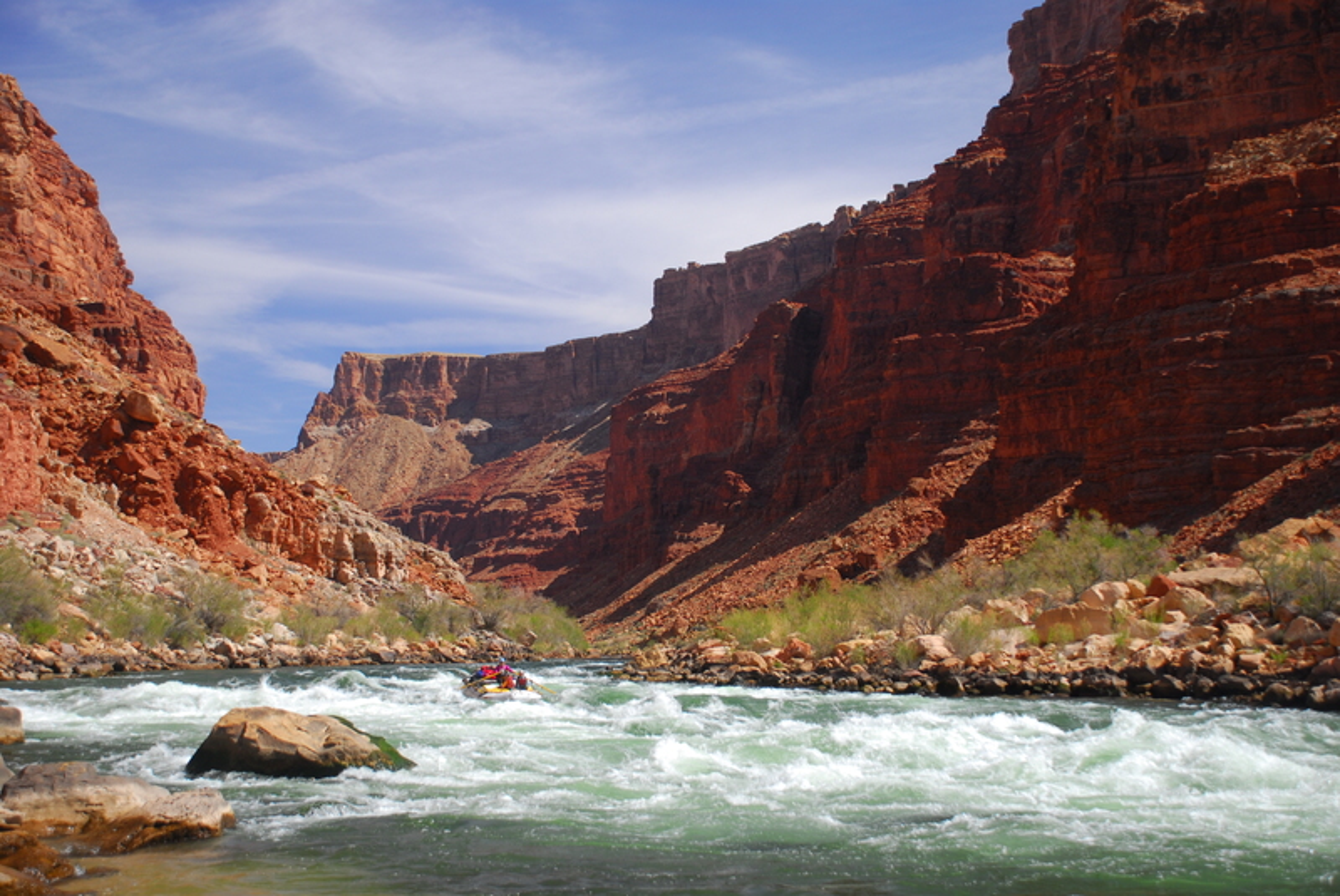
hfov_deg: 41.1
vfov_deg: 28.1
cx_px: 670
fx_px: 1788
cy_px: 448
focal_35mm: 48
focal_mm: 32
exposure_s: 1/320
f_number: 4.2
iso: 160
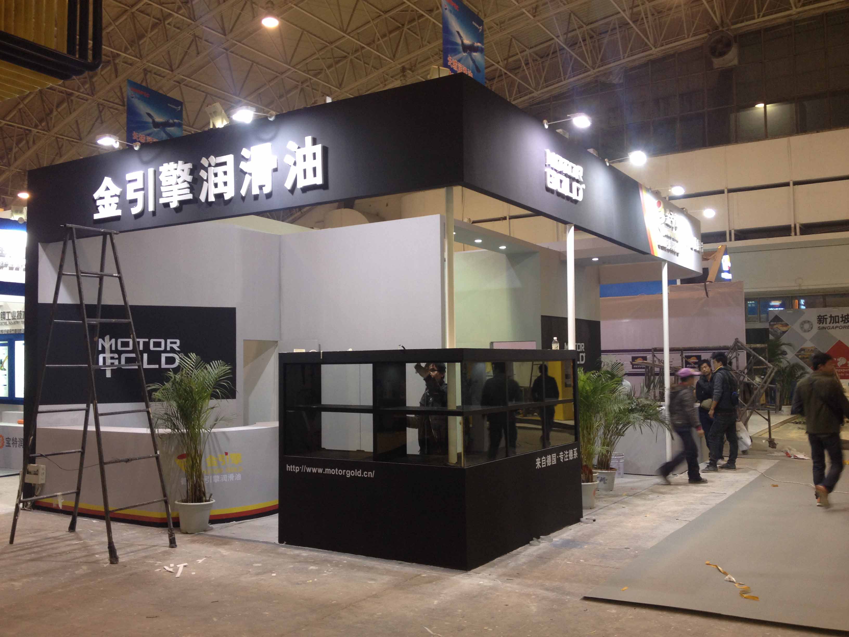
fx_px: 858
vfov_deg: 40.7
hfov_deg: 52.6
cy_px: 318
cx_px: 424
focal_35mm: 35
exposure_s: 1/20
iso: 64
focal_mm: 4.28
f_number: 2.4
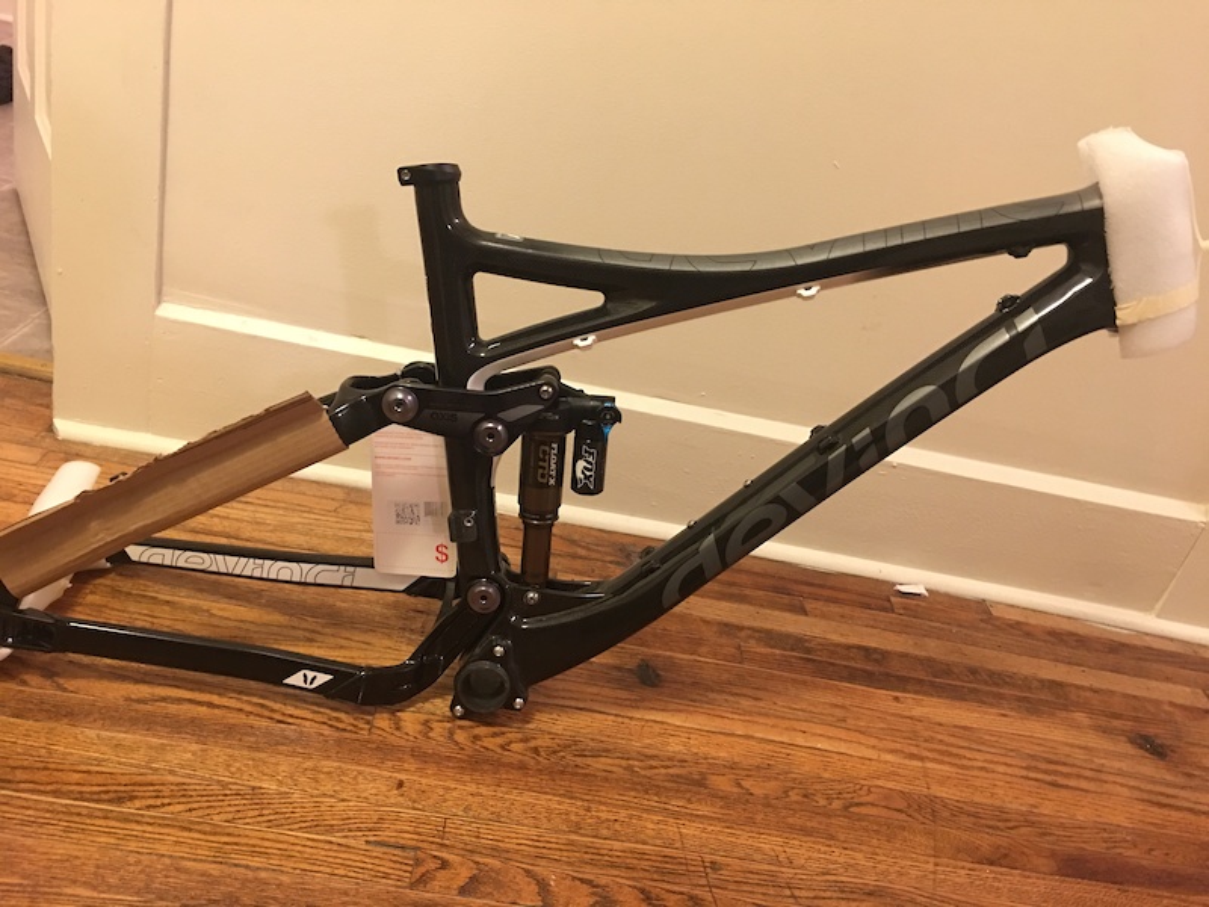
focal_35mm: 29
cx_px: 604
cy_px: 454
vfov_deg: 48.2
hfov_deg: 61.7
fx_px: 1013
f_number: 2.2
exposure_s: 1/4
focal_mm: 4.15
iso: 64
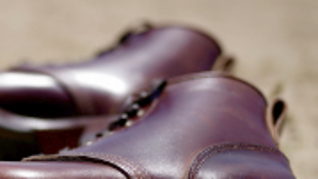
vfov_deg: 12.9
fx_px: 776
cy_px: 197
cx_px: 14
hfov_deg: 22.4
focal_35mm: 92
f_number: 1.4
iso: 50
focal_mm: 35
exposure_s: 1/8000
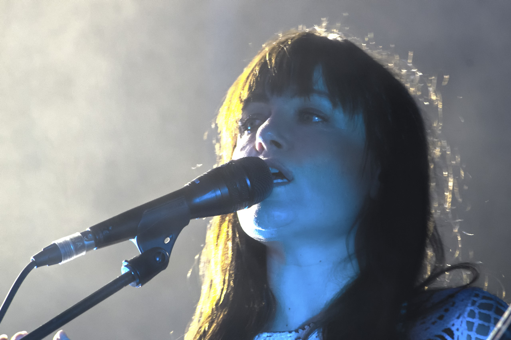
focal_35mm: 330
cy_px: 170
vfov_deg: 4.2
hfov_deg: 6.2
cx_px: 256
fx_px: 4682
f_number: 5.3
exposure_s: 1/30
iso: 2000
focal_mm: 330
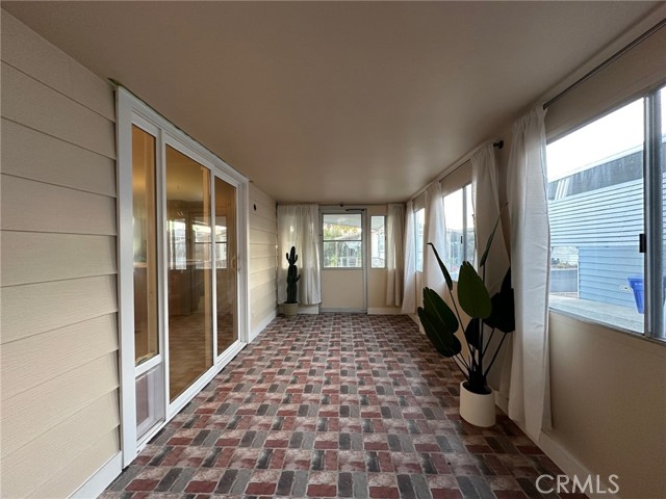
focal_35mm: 14
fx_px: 269
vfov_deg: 85.7
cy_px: 250
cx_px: 333
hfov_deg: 102.1
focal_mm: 2.22
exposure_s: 1/60
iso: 200
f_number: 2.2
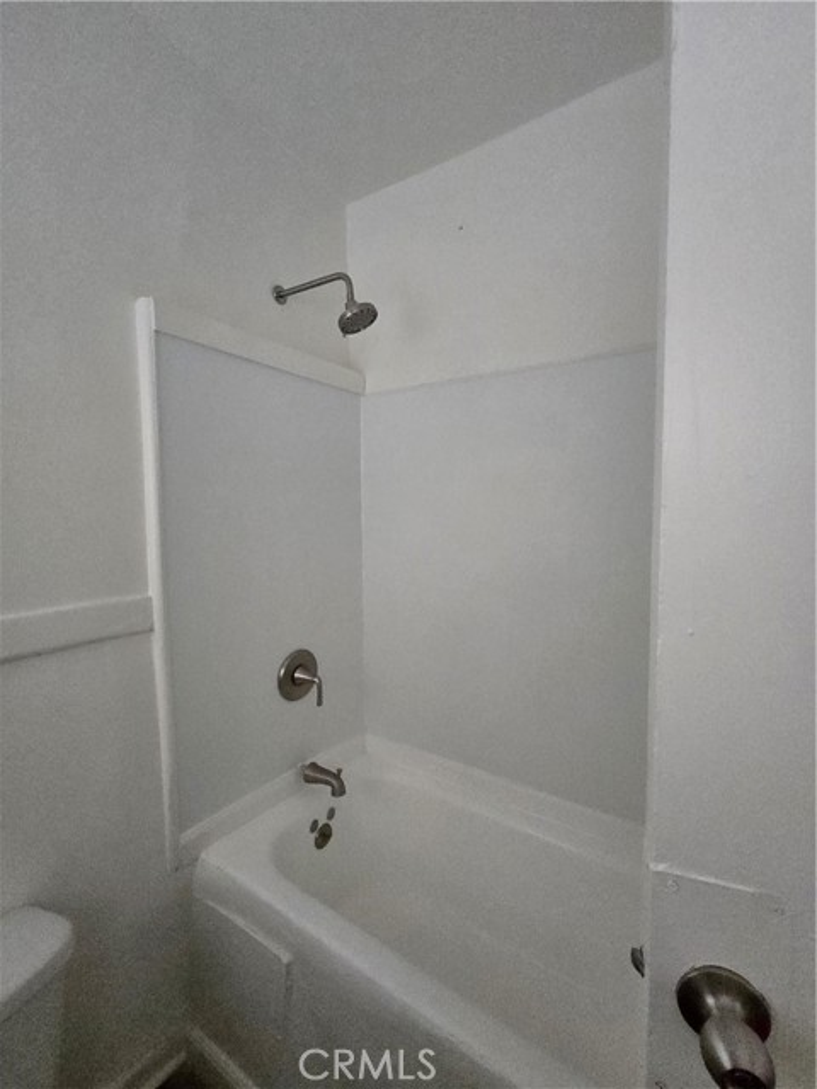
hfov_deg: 89.9
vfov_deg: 106.2
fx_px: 409
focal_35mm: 13
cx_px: 408
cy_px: 544
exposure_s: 1/60
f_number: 2.2
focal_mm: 2.2
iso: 1000
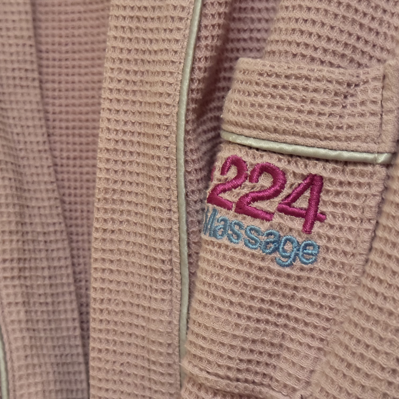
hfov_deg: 30.0
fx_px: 743
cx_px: 160
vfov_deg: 30.0
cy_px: 198
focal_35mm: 57
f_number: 1.78
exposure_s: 1/24
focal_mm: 6.76
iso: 640
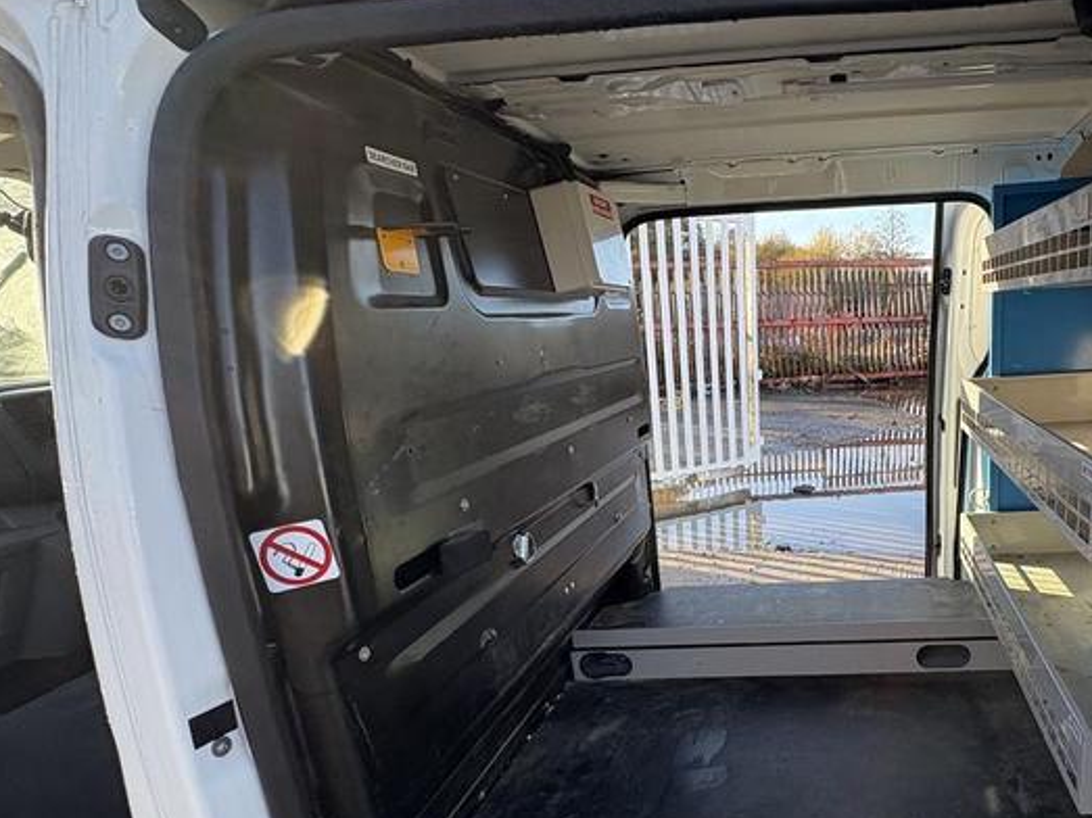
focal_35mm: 24
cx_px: 793
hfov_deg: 67.9
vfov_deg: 55.6
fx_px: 757
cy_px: 545
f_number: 2.2
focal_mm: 2.22
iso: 40
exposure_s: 1/149
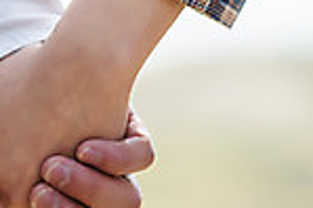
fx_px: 2970
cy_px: 109
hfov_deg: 6.0
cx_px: 1
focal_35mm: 342
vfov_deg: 4.0
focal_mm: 85
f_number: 2
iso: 100
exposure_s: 1/2000
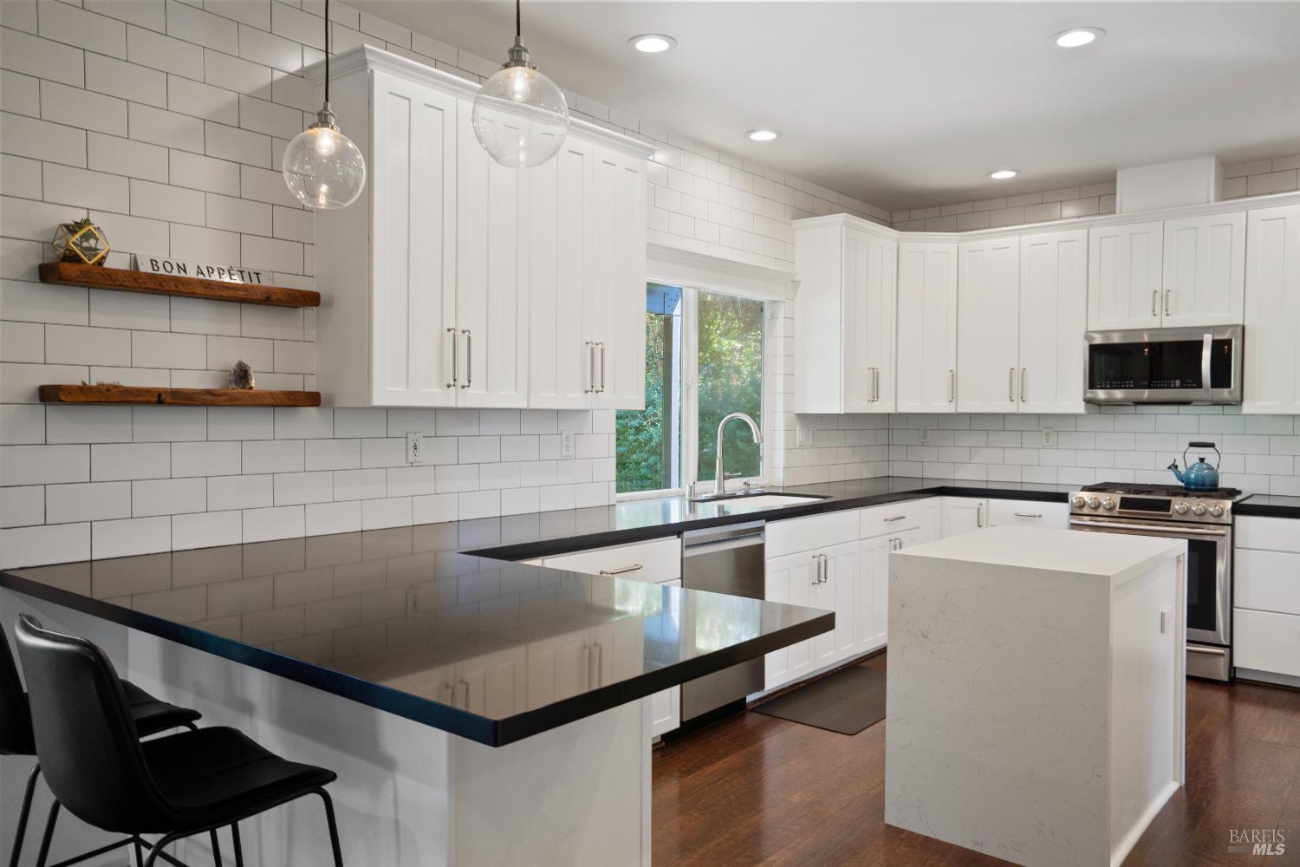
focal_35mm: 26
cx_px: 650
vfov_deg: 49.6
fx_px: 939
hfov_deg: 69.4
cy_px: 434
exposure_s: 1/5
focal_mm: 26
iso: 160
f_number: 7.1
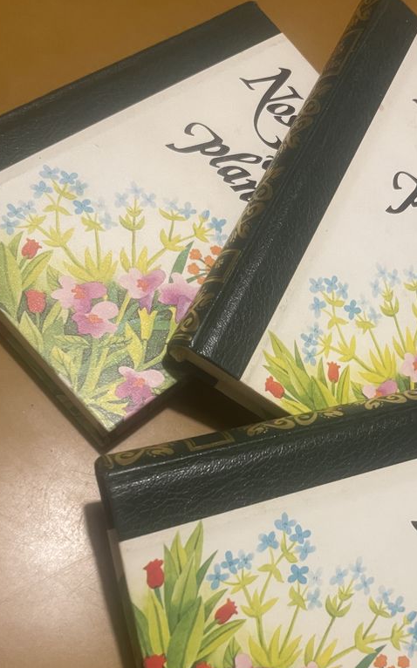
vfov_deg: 53.3
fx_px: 655
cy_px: 427
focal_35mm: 36
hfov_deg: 34.9
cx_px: 286
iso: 200
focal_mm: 4.2
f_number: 1.6
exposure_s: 1/50
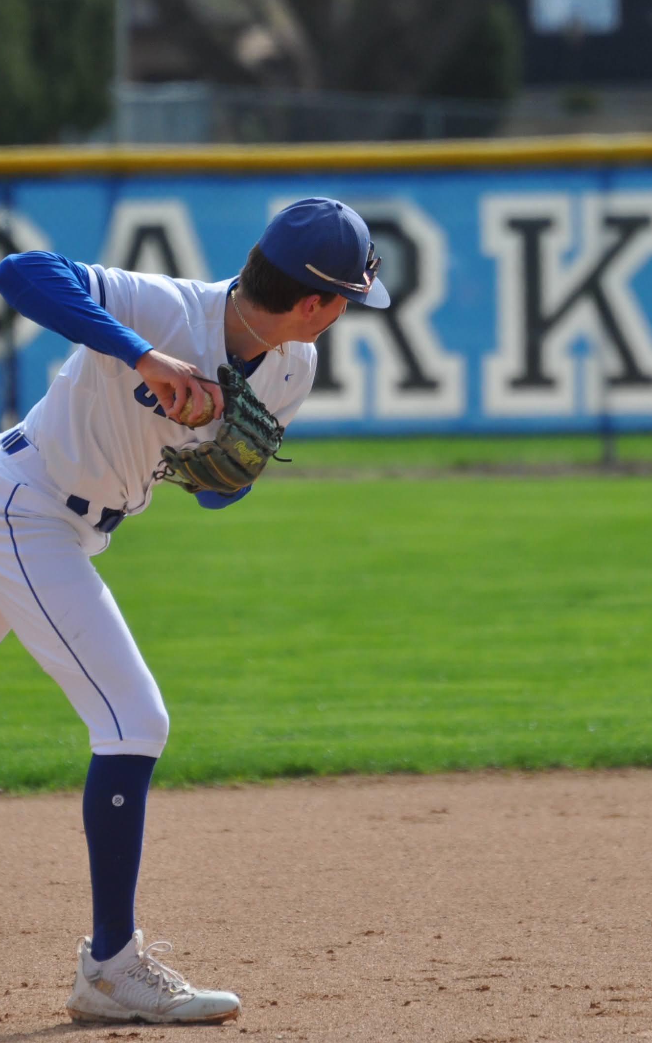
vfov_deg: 3.3
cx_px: 319
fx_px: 18343
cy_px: 522
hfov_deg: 2.0
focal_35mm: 645
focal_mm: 280
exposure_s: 1/2000
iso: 400
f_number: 5.6
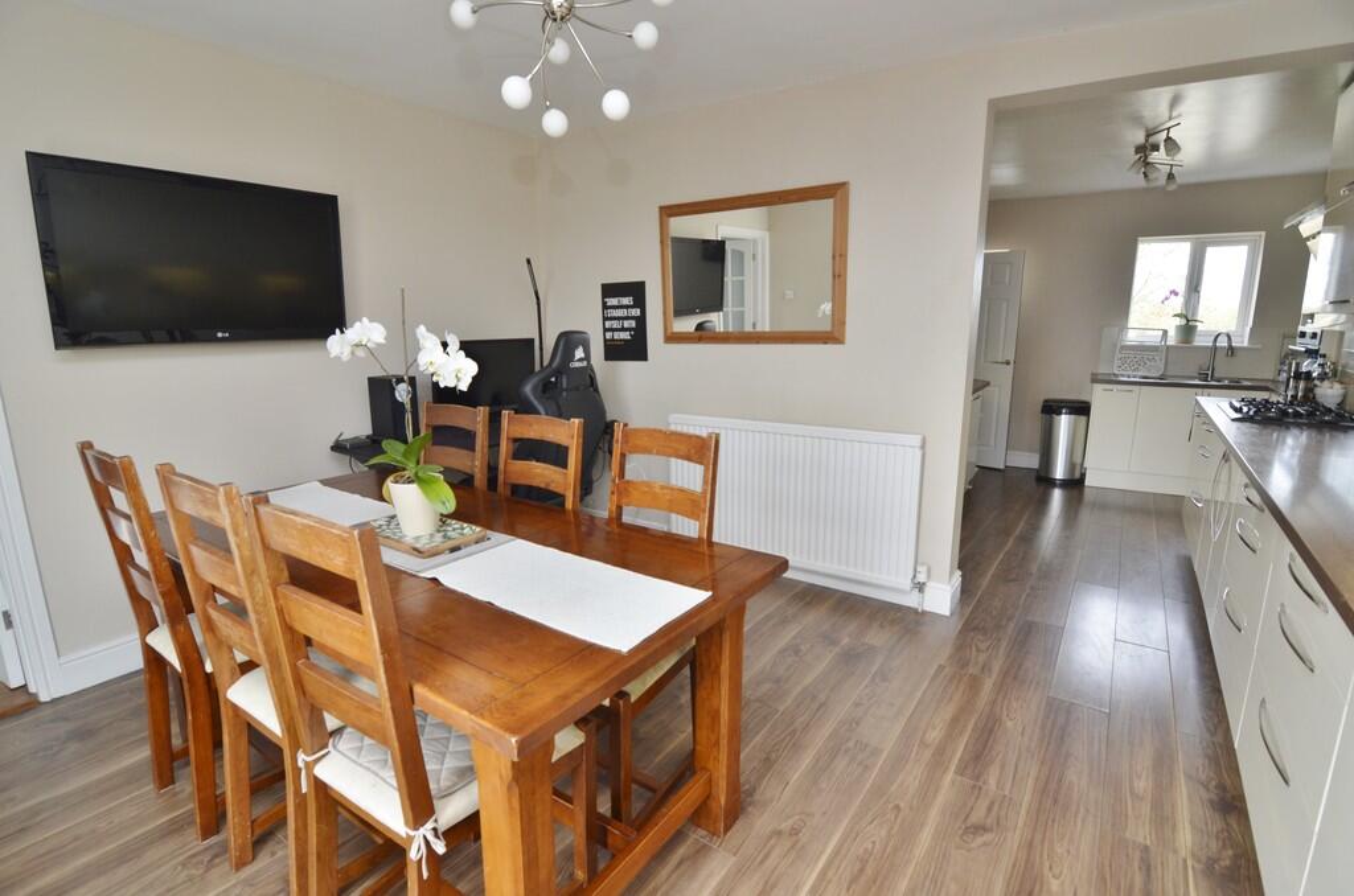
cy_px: 448
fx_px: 619
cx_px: 677
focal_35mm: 16
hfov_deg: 95.1
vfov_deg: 71.8
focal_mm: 11
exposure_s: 1/60
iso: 400
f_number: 5.6
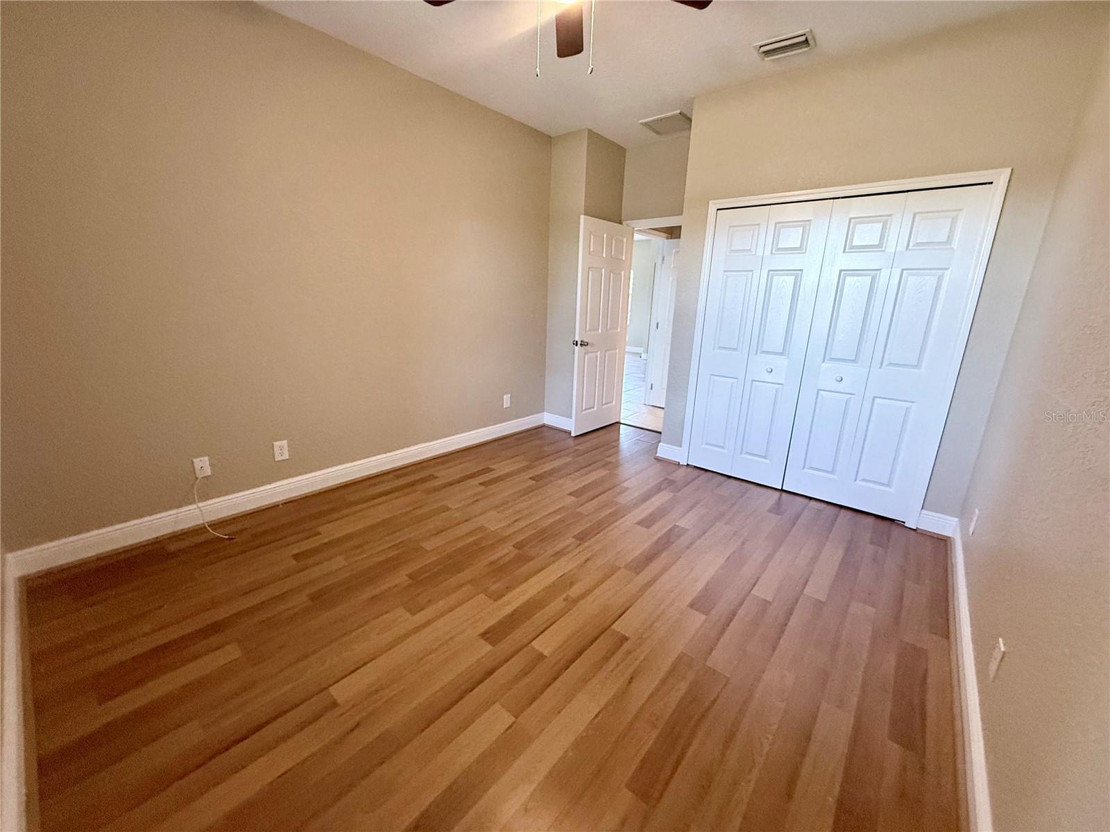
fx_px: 449
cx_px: 555
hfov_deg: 102.1
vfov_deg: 85.7
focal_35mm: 14
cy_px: 416
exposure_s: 1/60
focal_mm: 2.22
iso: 500
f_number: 2.2
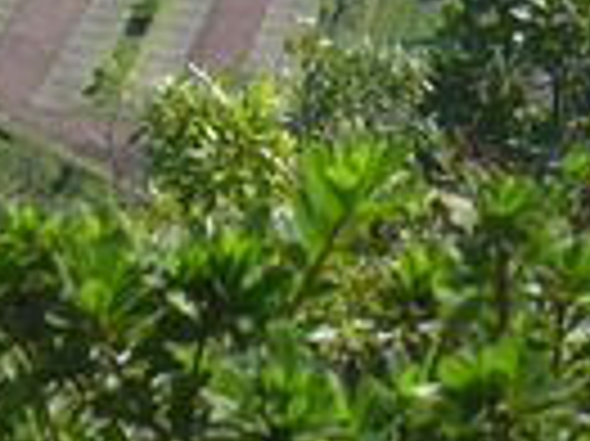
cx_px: 511
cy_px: -454
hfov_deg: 8.7
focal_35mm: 227
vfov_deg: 6.3
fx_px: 3865
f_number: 2.8
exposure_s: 1/1300
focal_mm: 8.4
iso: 80
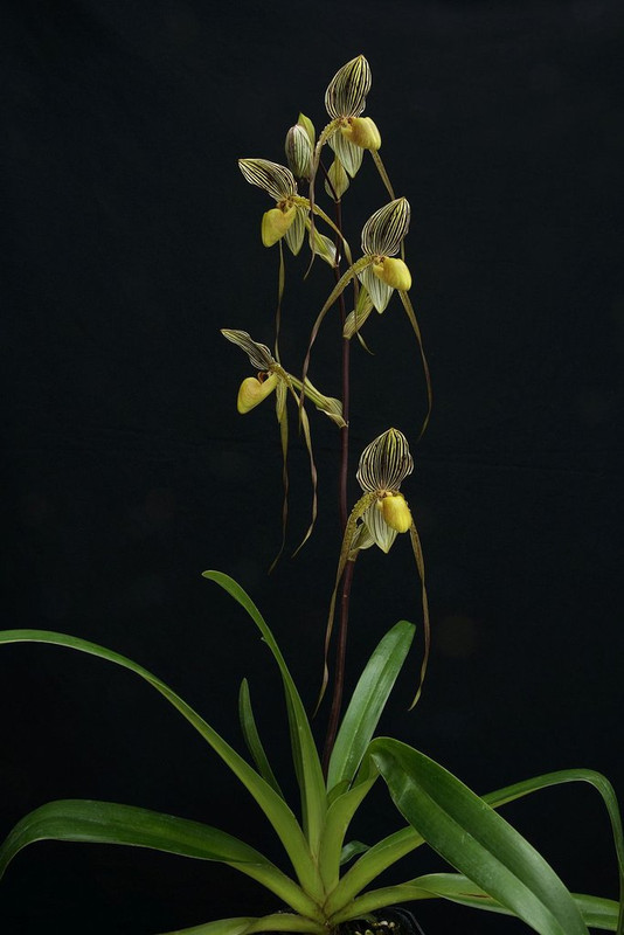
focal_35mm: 31
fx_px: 805
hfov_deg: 42.4
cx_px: 312
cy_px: 468
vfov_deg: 60.3
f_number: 16
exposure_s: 1/10
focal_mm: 31
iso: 200
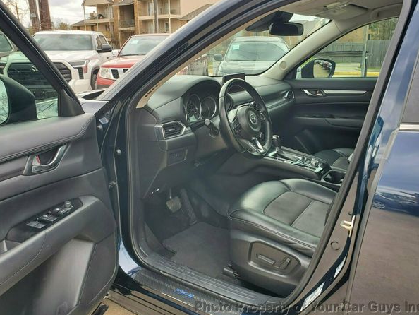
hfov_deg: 63.4
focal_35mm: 28
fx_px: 339
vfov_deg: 49.8
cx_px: 221
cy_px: 153
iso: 50
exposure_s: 1/182
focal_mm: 4.3
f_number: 2.4
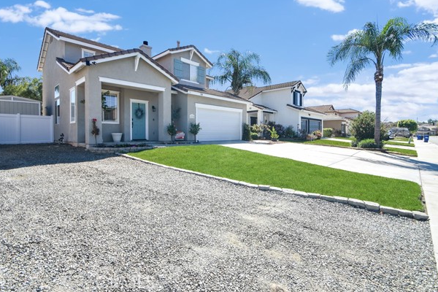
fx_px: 195
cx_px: 211
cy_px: 137
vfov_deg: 73.7
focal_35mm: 16
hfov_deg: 96.7
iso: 250
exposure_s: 1/500
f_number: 8
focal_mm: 10
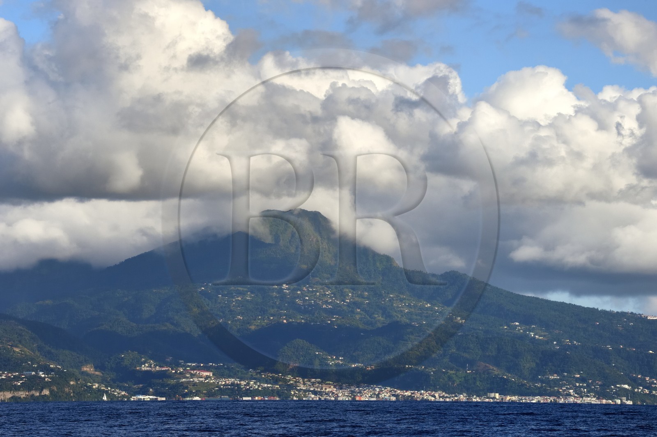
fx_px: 3373
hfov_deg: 11.1
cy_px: 218
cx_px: 328
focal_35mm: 185
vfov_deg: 7.4
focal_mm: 185
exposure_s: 1/1000
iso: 400
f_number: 14
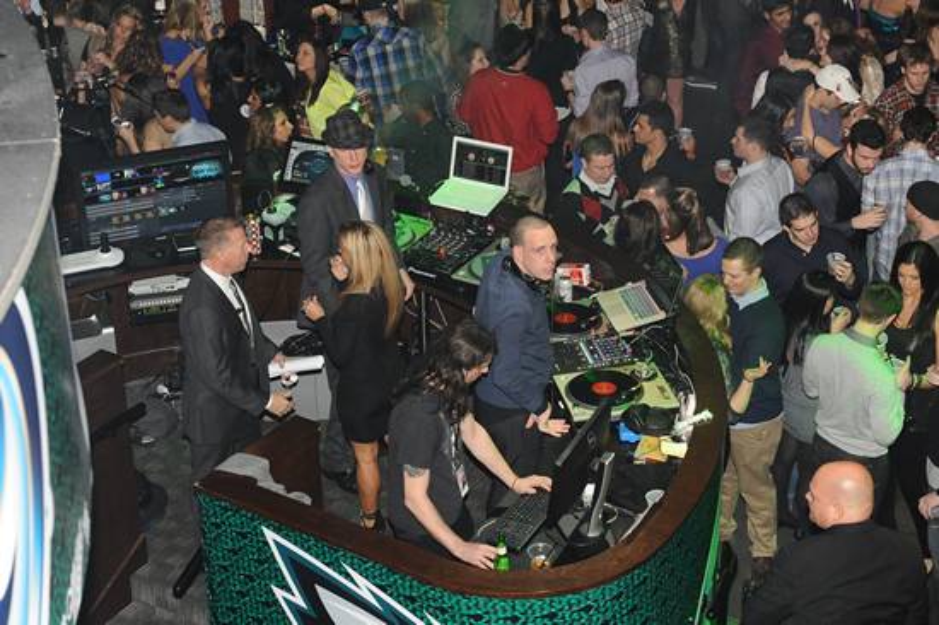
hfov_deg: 28.9
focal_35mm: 70
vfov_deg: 19.4
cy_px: 312
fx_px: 1825
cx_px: 470
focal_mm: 70
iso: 3200
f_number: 6.7
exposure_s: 1/250
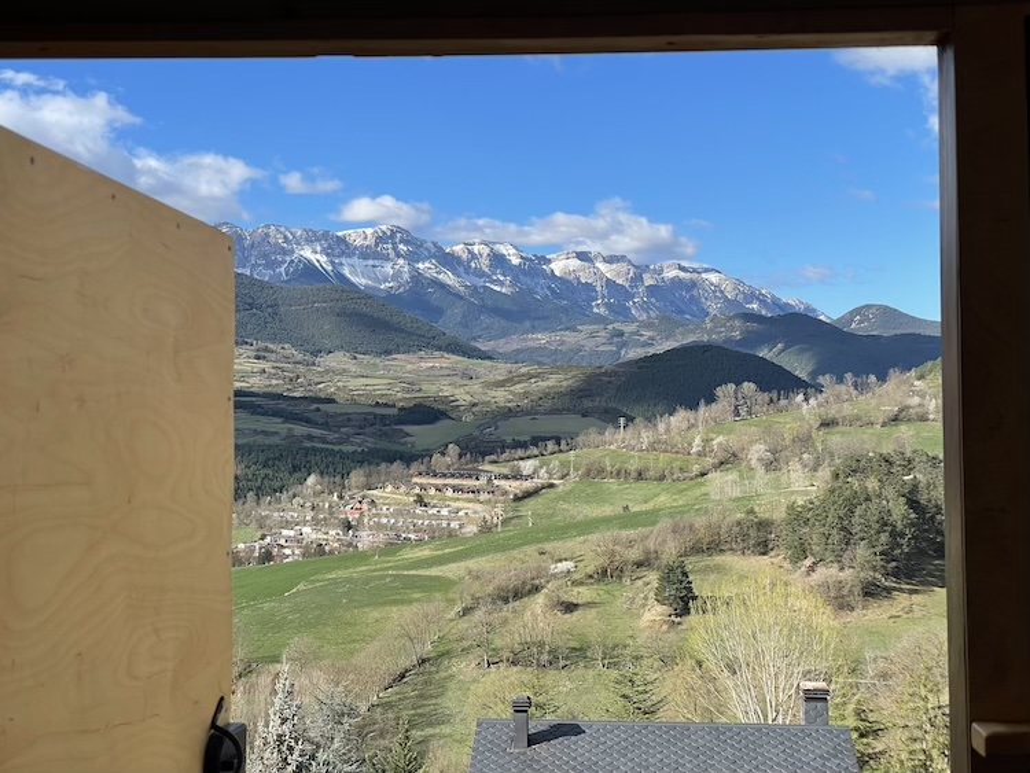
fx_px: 1548
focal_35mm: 52
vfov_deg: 28.0
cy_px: 386
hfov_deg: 36.8
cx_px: 515
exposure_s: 1/1170
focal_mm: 6
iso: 25
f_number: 2
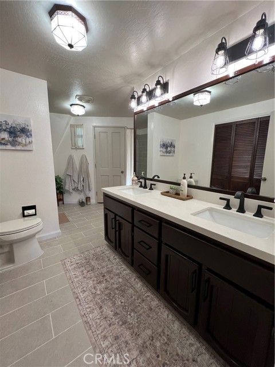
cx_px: 138
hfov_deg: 89.9
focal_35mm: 13
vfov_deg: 106.2
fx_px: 138
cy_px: 184
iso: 200
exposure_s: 1/120
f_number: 1.8
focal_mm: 1.57
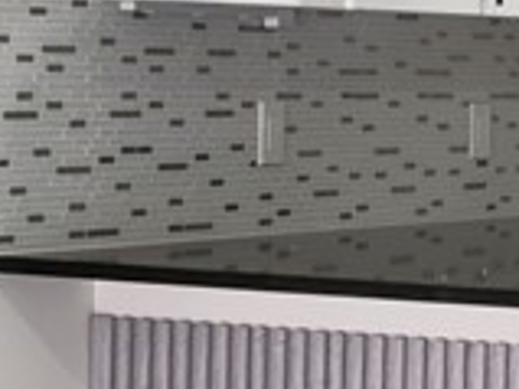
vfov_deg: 6.6
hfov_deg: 8.2
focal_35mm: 226
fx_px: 3386
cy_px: 291
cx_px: 1152
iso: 250
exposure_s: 1/120
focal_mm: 6.76
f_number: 1.78
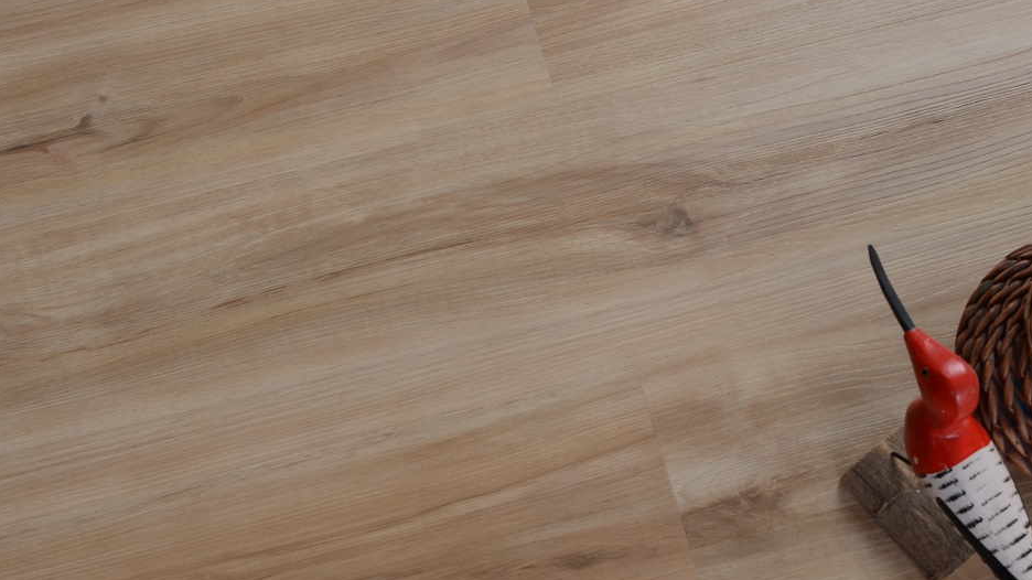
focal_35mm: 61
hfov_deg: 34.4
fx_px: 1669
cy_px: 275
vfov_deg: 19.7
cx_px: 538
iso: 100
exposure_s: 1/100
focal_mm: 28
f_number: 7.1
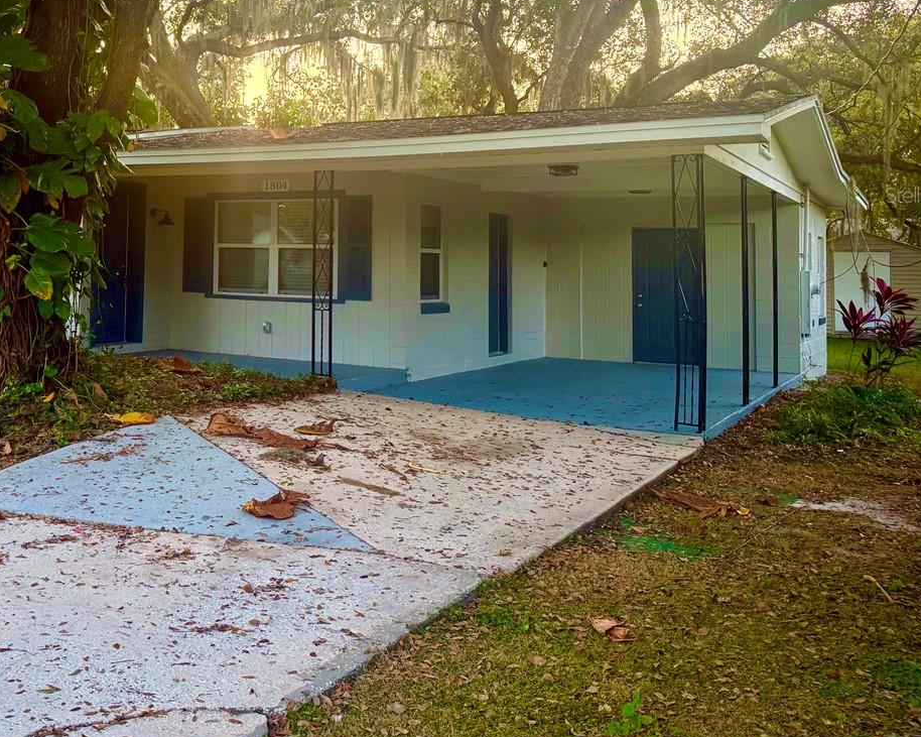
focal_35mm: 41
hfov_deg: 42.6
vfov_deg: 35.8
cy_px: 195
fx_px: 1117
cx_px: 174
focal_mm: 6.76
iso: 200
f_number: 1.78
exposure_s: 1/165
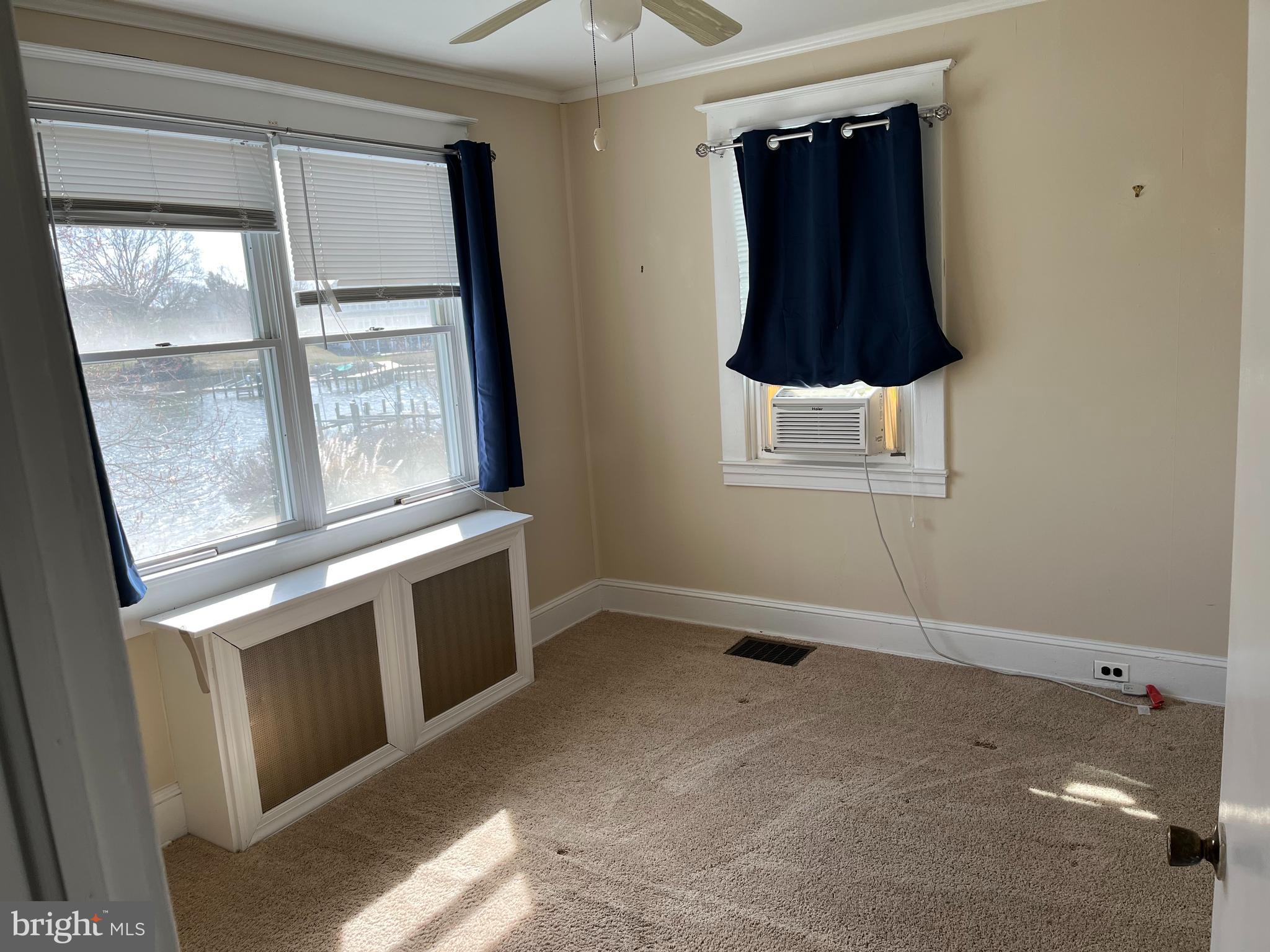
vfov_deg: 53.1
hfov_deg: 67.3
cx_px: 635
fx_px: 954
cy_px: 476
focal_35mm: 26
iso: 40
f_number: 1.6
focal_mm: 5.1
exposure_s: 1/229
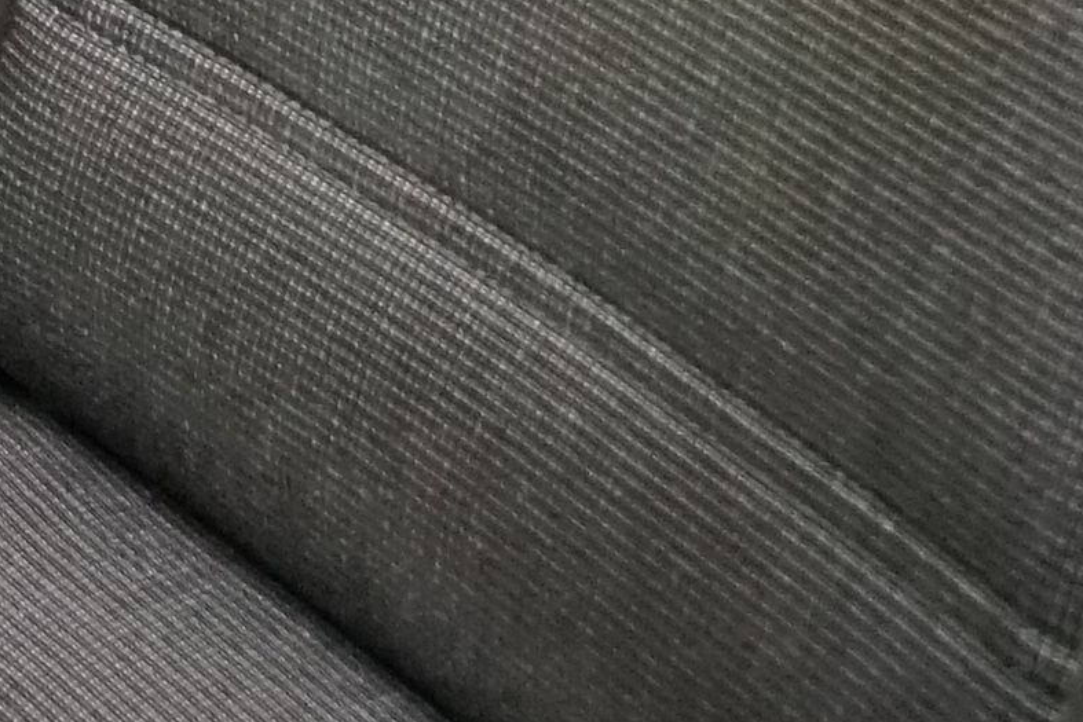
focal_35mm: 221
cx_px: -414
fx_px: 6649
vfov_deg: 6.0
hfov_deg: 9.1
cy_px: -872
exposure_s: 1/25
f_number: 5.6
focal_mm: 29
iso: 5000
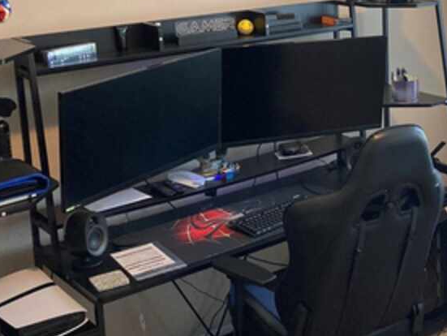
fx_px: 840
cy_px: 52
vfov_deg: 22.2
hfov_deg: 28.4
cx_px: 424
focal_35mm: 65
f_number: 1.8
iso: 100
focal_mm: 3.99
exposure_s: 1/60
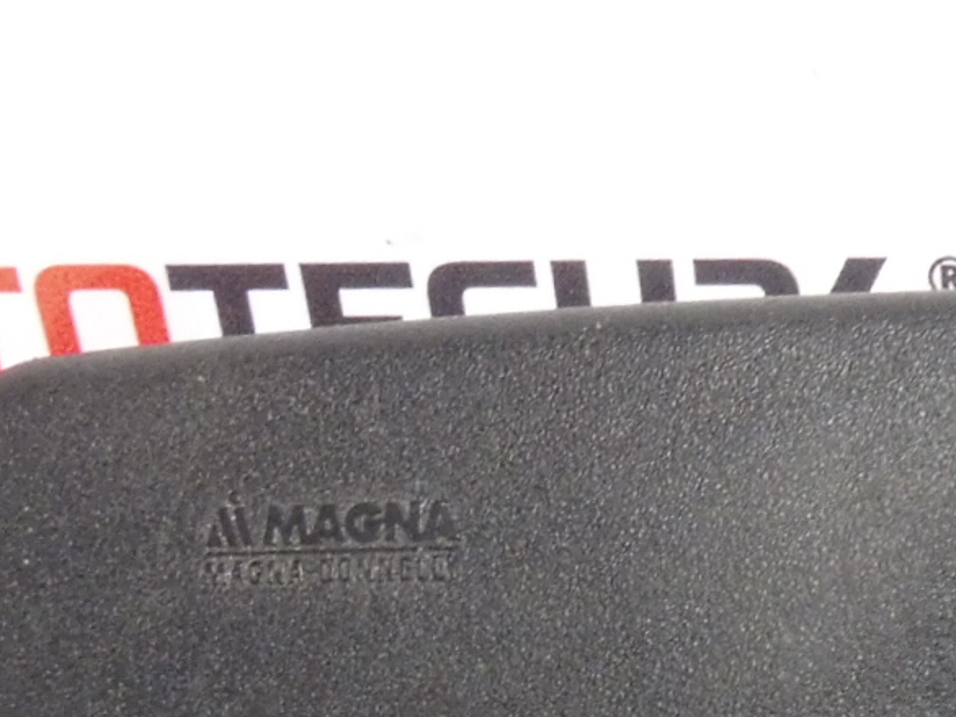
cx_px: 1147
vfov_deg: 16.9
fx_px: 2320
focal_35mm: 84
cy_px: 815
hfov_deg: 21.6
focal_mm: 4.3
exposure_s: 1/30
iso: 320
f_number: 5
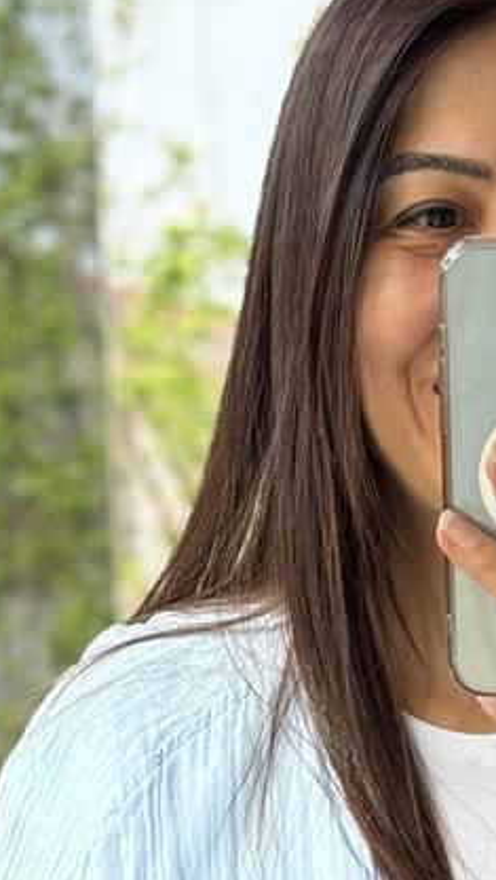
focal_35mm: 167
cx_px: 591
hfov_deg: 7.2
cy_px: 1227
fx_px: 3899
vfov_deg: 12.4
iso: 64
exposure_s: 1/627
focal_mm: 6.86
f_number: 1.78
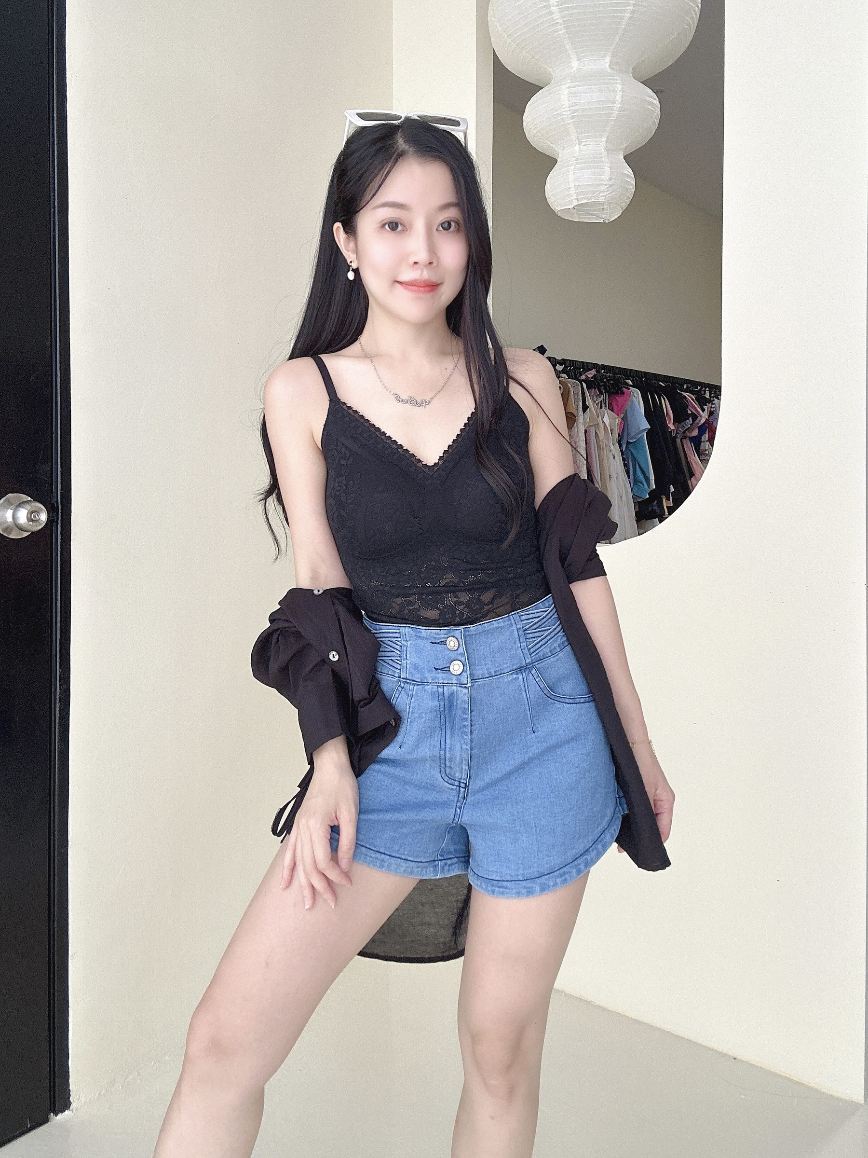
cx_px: 434
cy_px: 579
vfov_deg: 73.9
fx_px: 769
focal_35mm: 23
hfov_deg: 58.9
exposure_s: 1/88
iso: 80
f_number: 1.9
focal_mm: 2.69
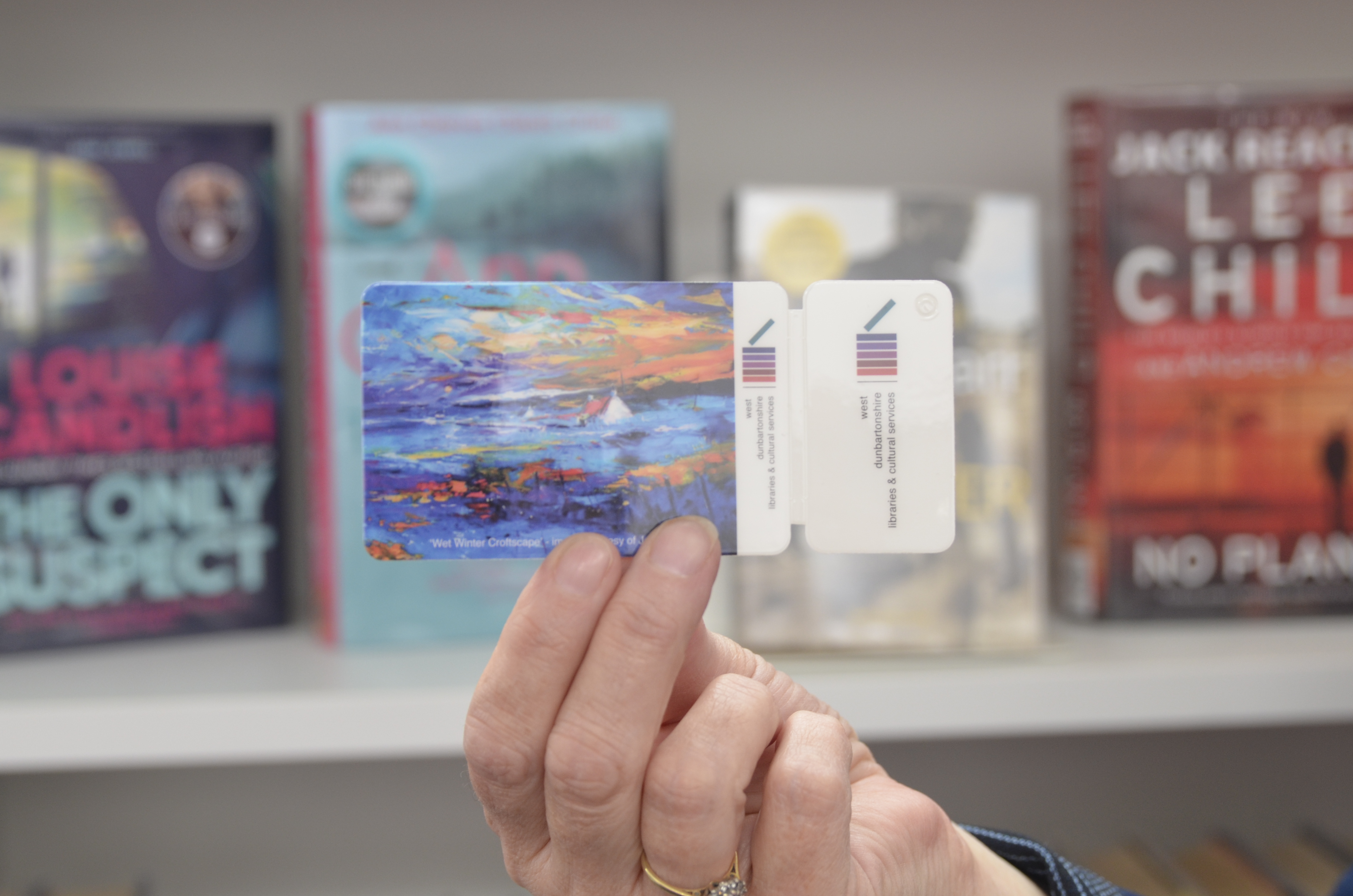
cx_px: 676
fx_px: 2588
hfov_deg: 29.3
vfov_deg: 19.6
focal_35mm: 69
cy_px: 471
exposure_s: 1/60
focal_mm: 40
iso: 400
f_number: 4
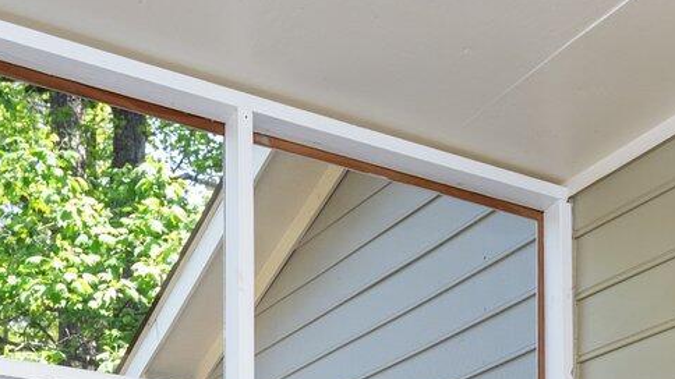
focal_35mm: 62
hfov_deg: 33.6
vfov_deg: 15.9
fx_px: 1109
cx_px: 438
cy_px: 722
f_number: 4
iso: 400
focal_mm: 14
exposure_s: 1/160
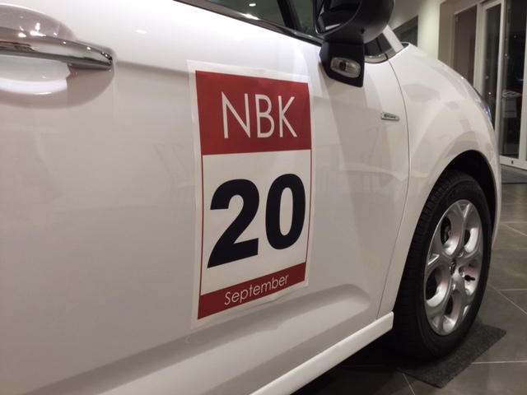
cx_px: 264
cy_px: 198
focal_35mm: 31
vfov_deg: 45.4
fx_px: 472
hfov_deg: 58.4
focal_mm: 3.3
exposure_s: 1/30
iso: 25
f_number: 2.4
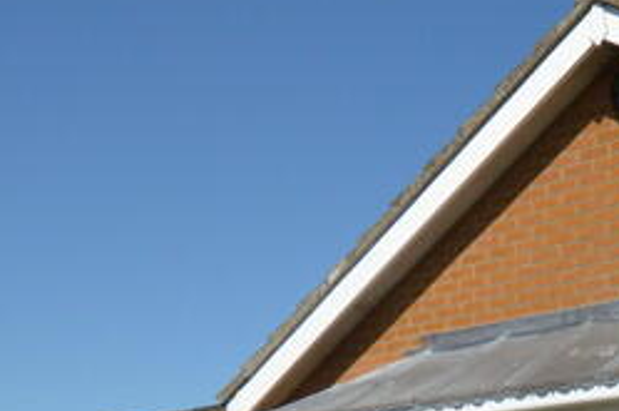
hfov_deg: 26.6
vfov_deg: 17.4
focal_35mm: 71
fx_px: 1219
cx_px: 654
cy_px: 594
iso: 200
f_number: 6.3
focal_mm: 11.5
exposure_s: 1/1250
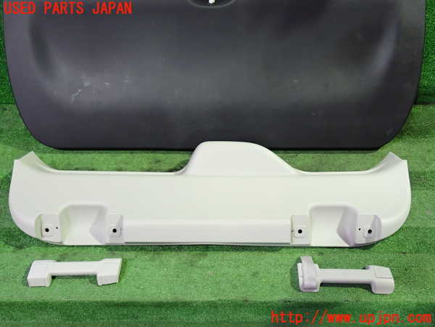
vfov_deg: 46.8
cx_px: 218
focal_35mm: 30
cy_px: 164
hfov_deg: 60.0
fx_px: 377
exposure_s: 1/30
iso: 640
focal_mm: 5.4
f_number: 2.3
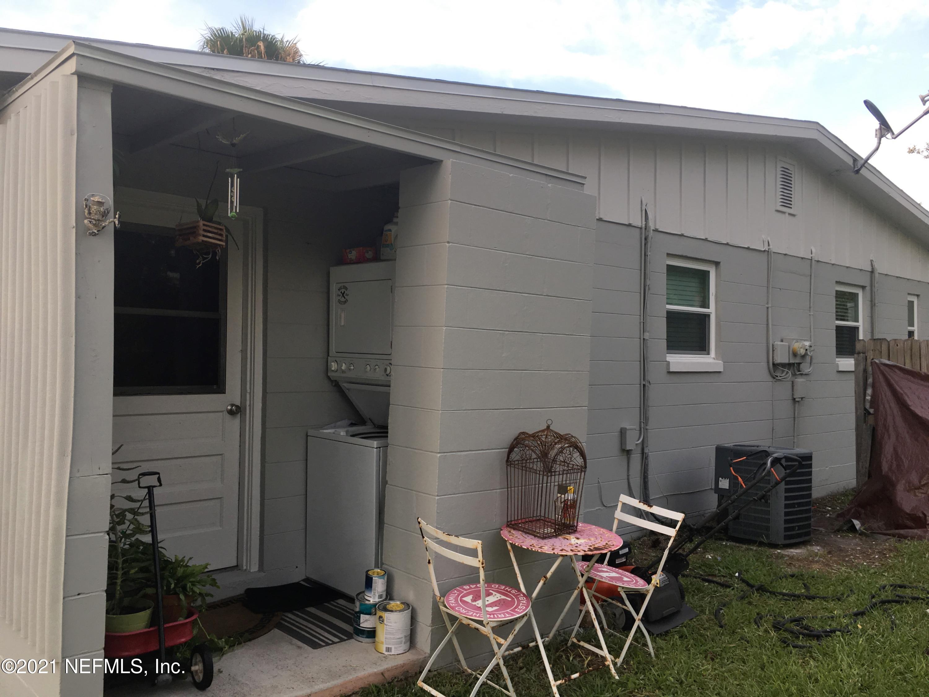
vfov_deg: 48.2
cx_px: 464
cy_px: 348
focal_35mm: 29
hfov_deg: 61.7
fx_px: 778
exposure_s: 1/216
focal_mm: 4.15
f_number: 2.2
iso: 25
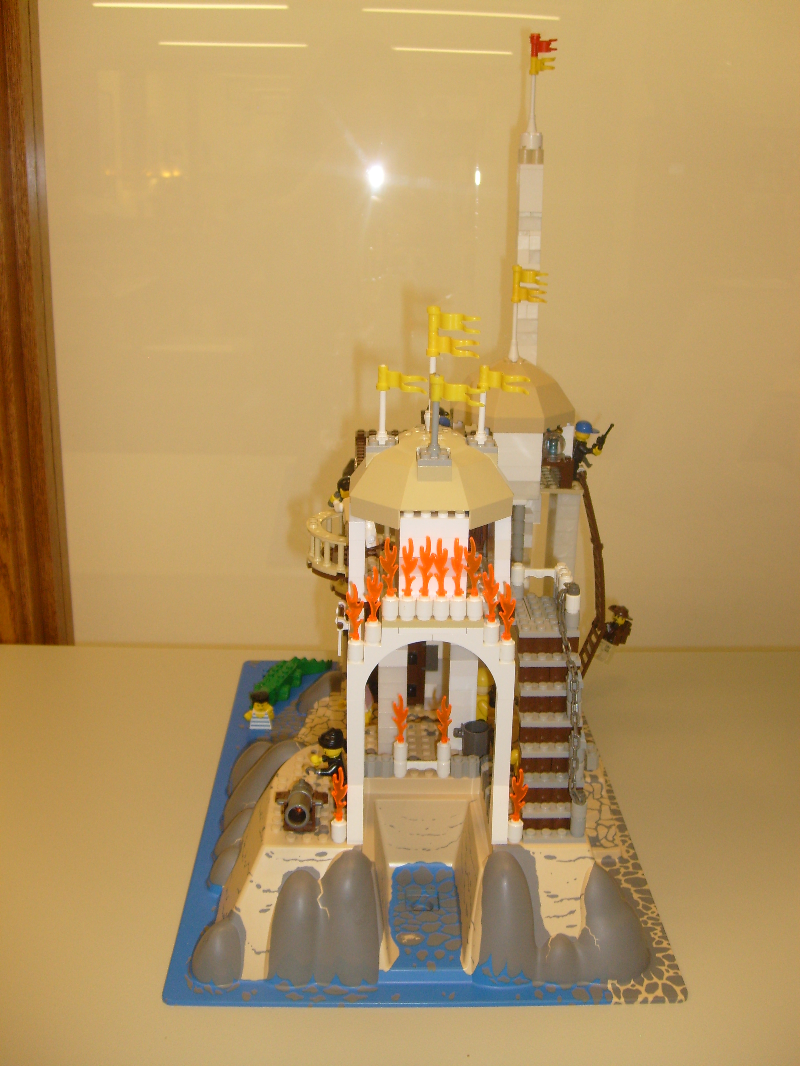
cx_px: 400
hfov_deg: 40.7
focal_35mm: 35
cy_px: 533
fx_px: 1078
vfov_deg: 52.6
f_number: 2.8
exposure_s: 1/45
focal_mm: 5.8
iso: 100
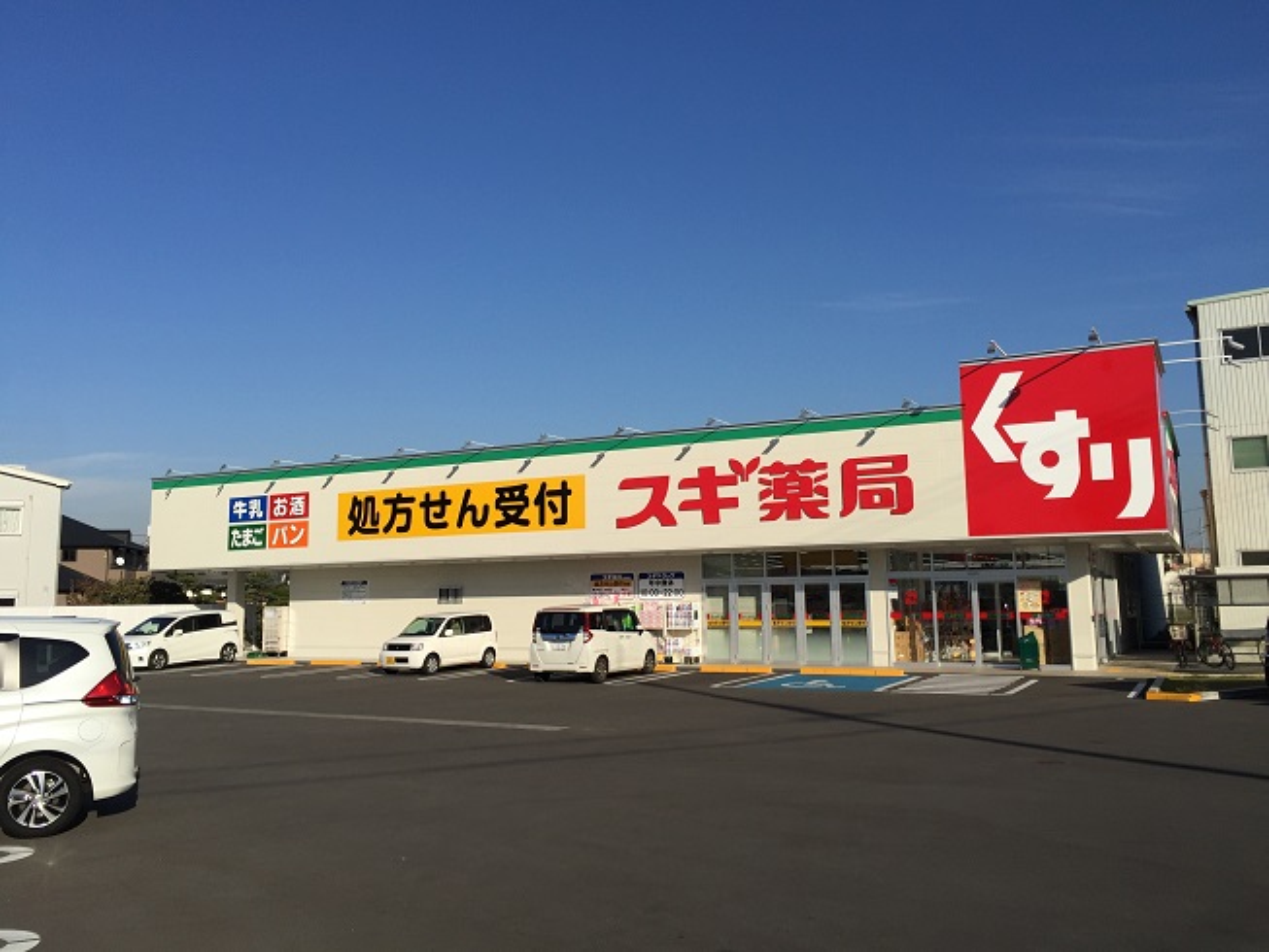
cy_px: 476
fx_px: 1063
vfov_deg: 48.2
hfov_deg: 61.7
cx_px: 634
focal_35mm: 29
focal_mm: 4.15
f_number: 2.2
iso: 32
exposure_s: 1/3597
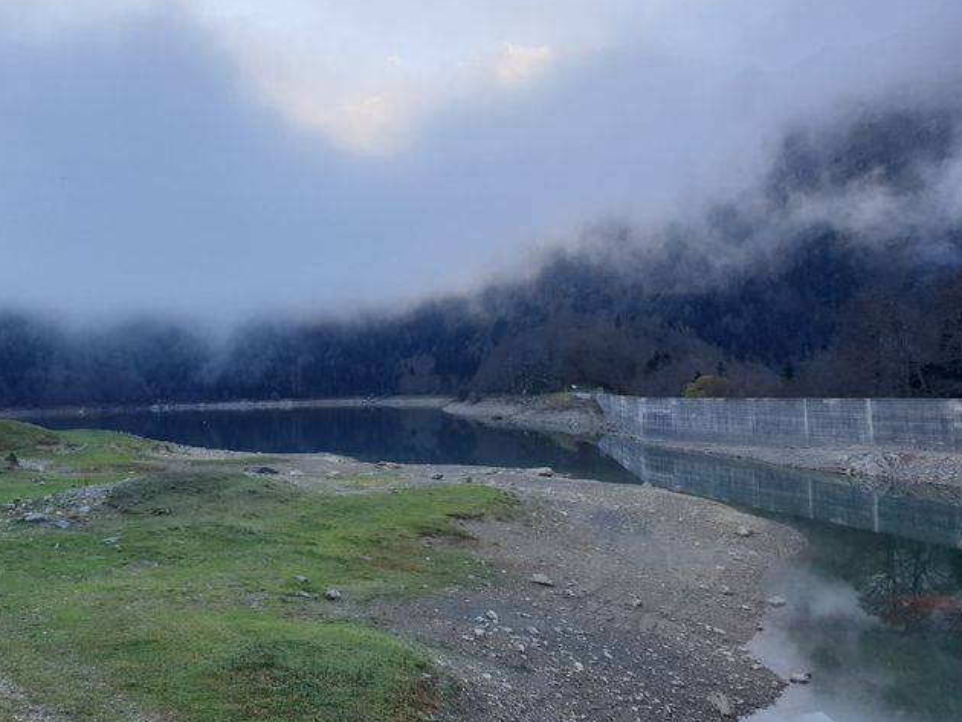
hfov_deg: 54.9
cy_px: 330
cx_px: 385
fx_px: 917
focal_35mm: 33
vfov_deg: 42.9
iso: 50
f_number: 2.4
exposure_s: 1/176
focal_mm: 4.3
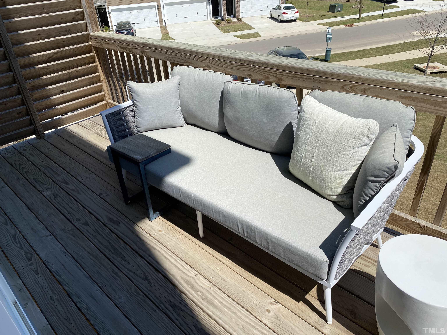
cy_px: 168
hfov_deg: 67.3
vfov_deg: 53.1
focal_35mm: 26
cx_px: 224
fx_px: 336
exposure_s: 1/3984
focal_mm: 4.25
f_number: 1.8
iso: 32
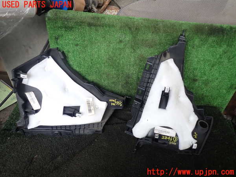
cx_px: 118
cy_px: 88
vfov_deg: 54.9
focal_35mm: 25
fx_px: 170
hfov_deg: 69.4
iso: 100
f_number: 2
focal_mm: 4.5
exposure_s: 1/100
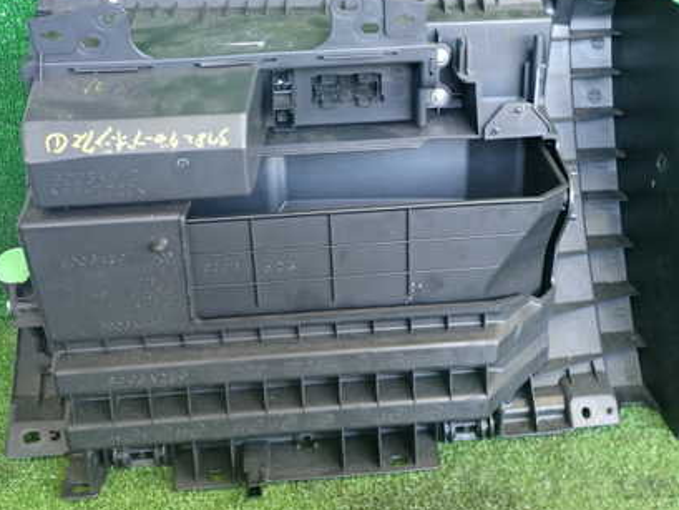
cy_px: 203
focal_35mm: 44
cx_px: 383
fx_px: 863
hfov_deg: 42.8
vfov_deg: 32.8
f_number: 2.3
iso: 250
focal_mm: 5.4
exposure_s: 1/30
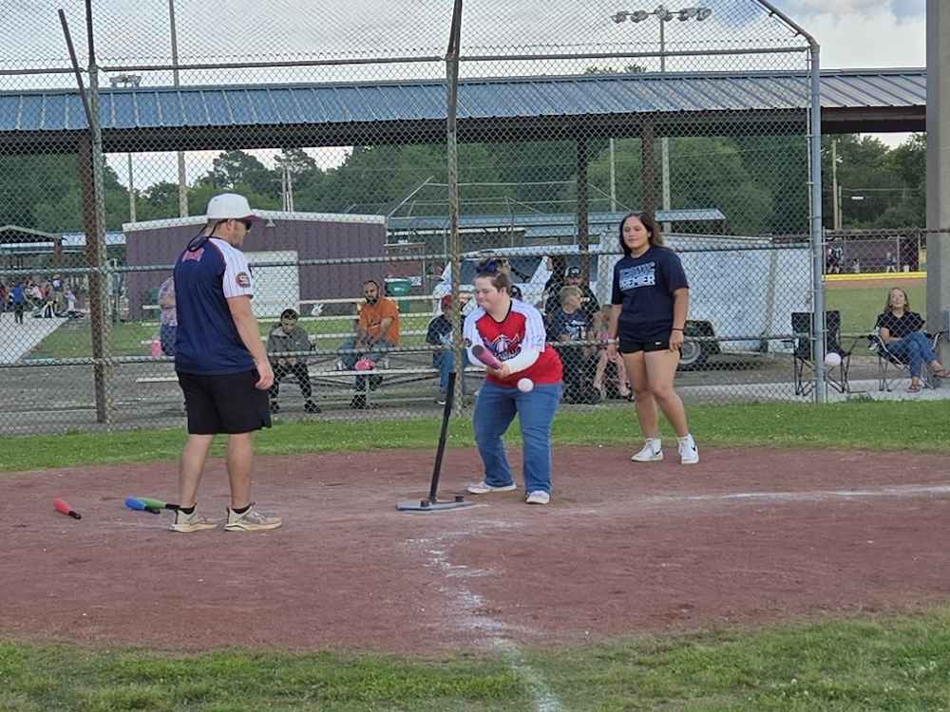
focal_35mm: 23
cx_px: 475
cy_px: 356
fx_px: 631
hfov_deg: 73.9
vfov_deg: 58.9
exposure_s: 1/838
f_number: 1.8
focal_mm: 5.4
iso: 25
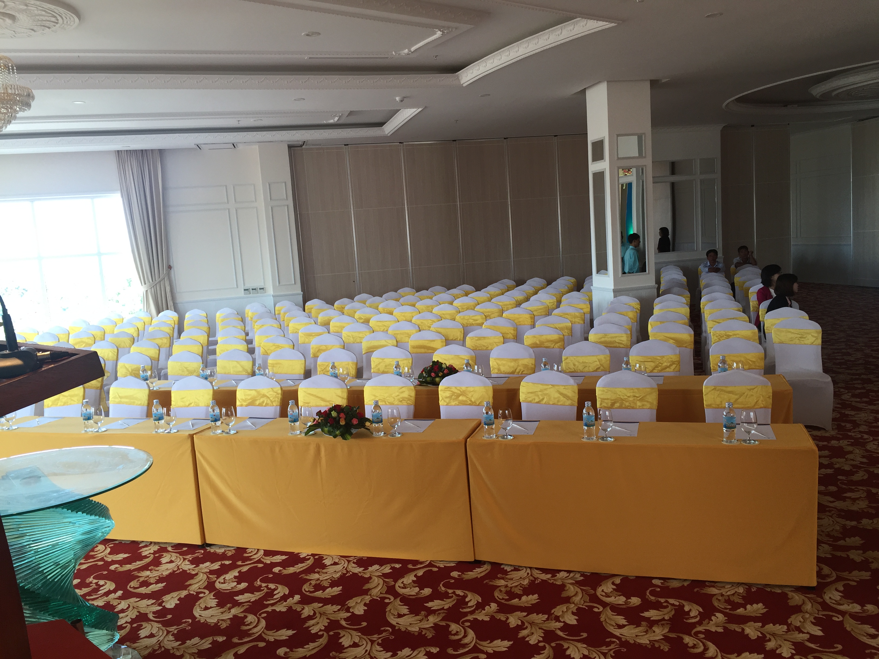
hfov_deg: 61.7
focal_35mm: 29
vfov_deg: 48.2
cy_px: 330
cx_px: 440
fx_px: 736
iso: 40
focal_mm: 4.15
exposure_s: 1/60
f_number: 2.2
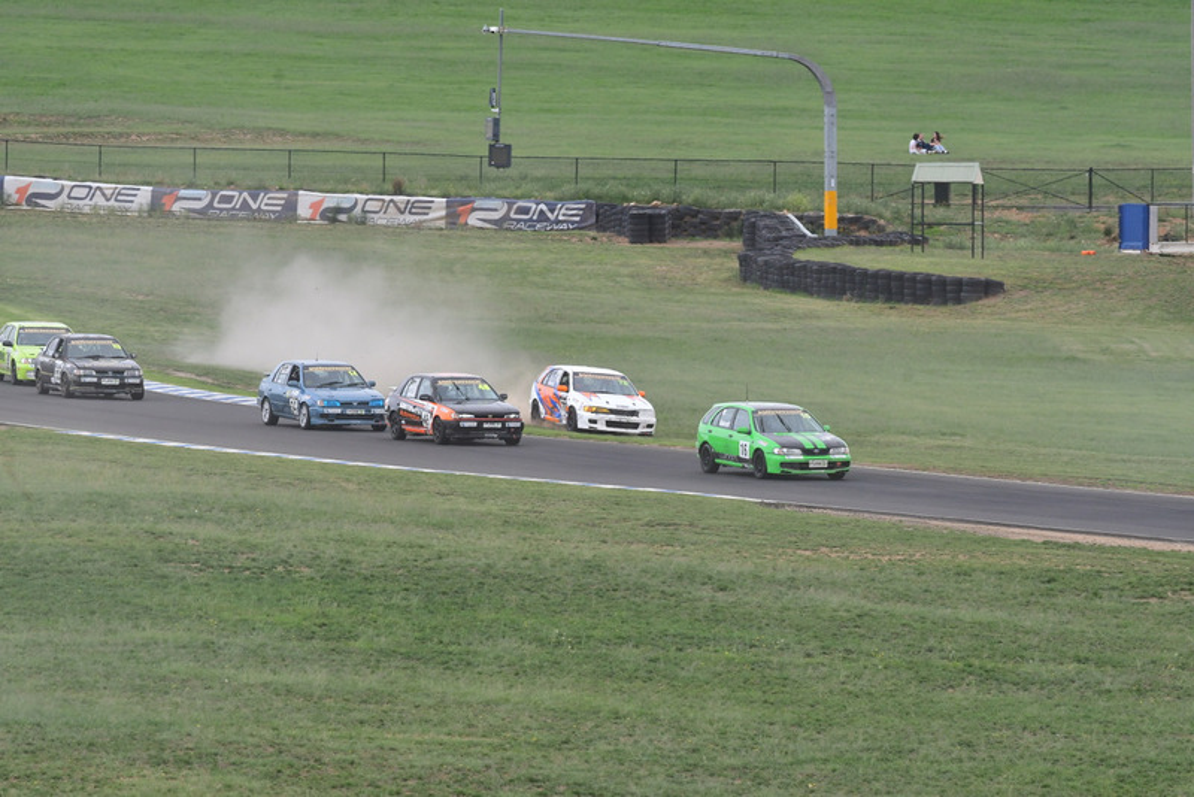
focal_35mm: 450
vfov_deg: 3.1
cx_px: 597
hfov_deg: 4.6
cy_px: 398
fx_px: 14930
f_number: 11
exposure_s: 1/640
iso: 800
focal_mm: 300
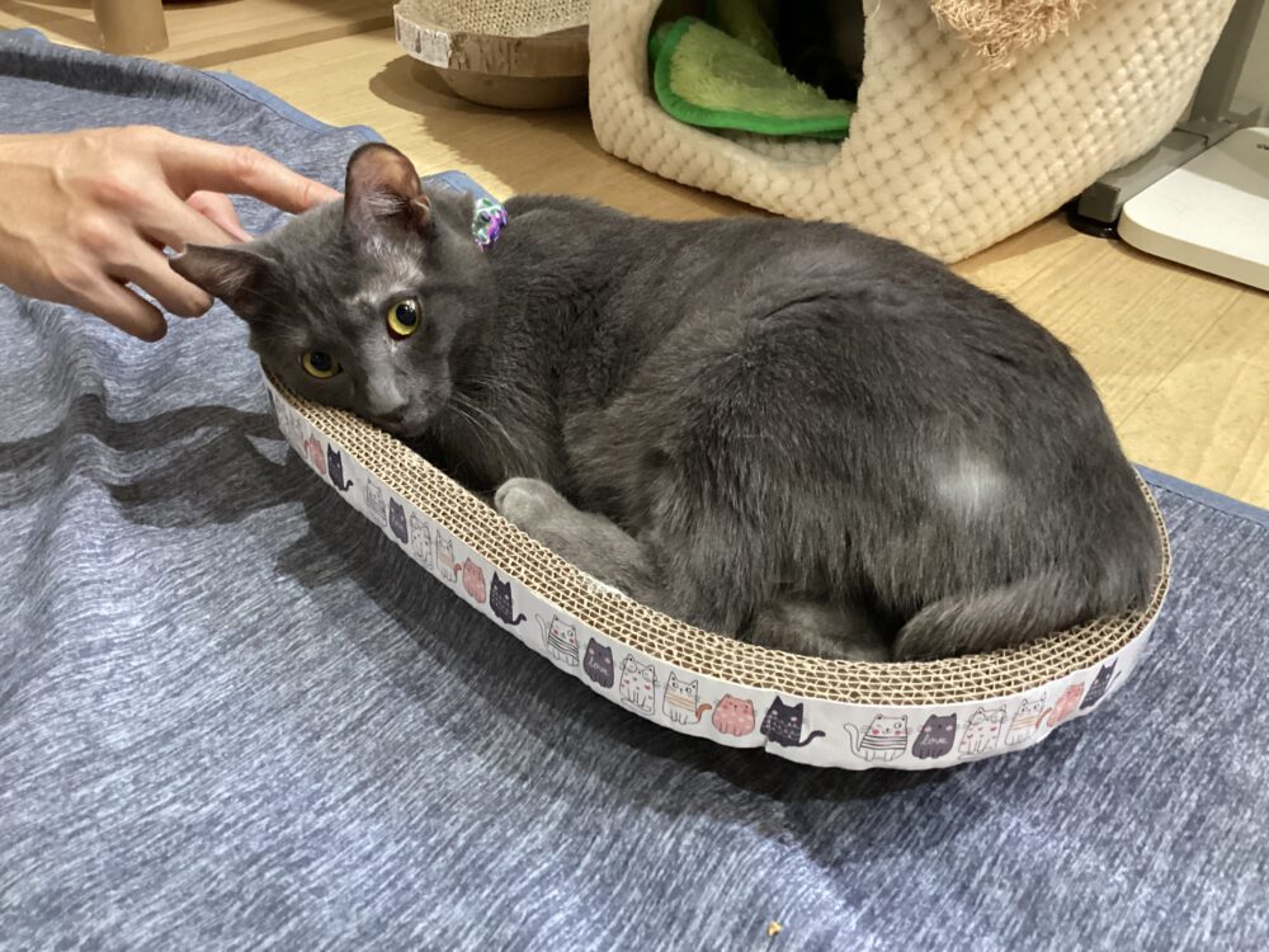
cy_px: 476
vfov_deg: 45.4
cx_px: 634
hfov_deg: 58.4
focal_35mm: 31
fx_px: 1136
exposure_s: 1/33
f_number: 2.4
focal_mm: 3.3
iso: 400
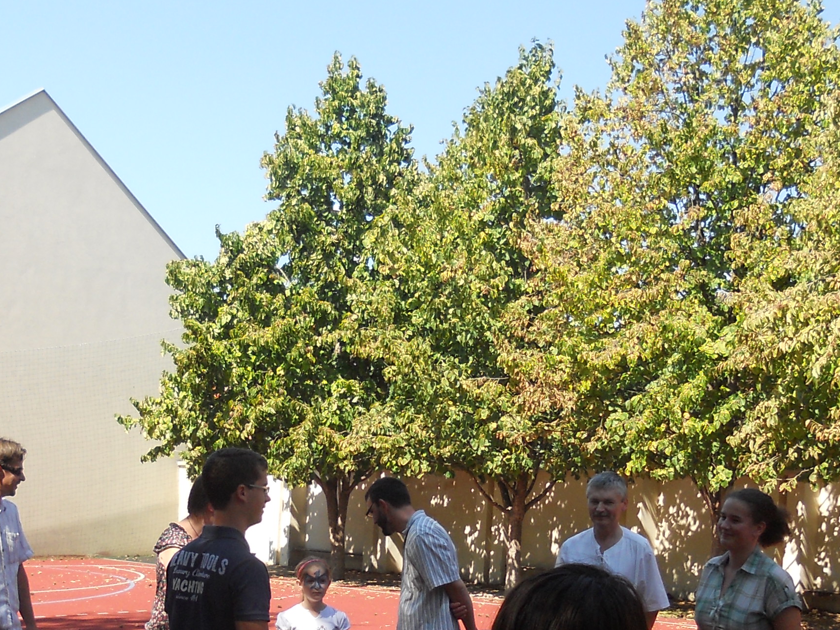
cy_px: 522
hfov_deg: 30.7
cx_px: 382
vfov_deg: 22.9
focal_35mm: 63
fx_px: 1529
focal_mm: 4.9
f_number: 3.2
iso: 80
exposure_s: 1/400
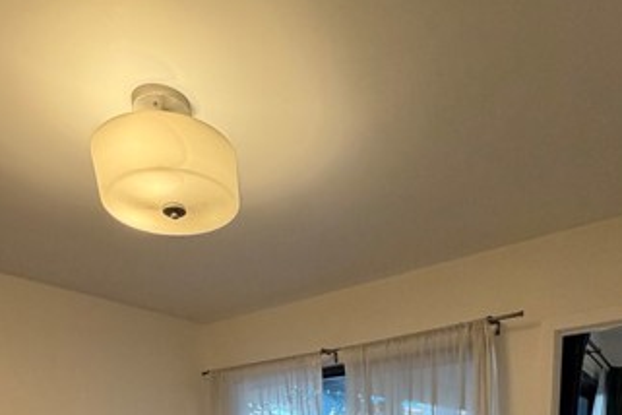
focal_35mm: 29
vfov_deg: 31.5
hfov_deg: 63.5
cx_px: 339
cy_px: 570
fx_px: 501
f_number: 2.2
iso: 200
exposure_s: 1/60
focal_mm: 2.22
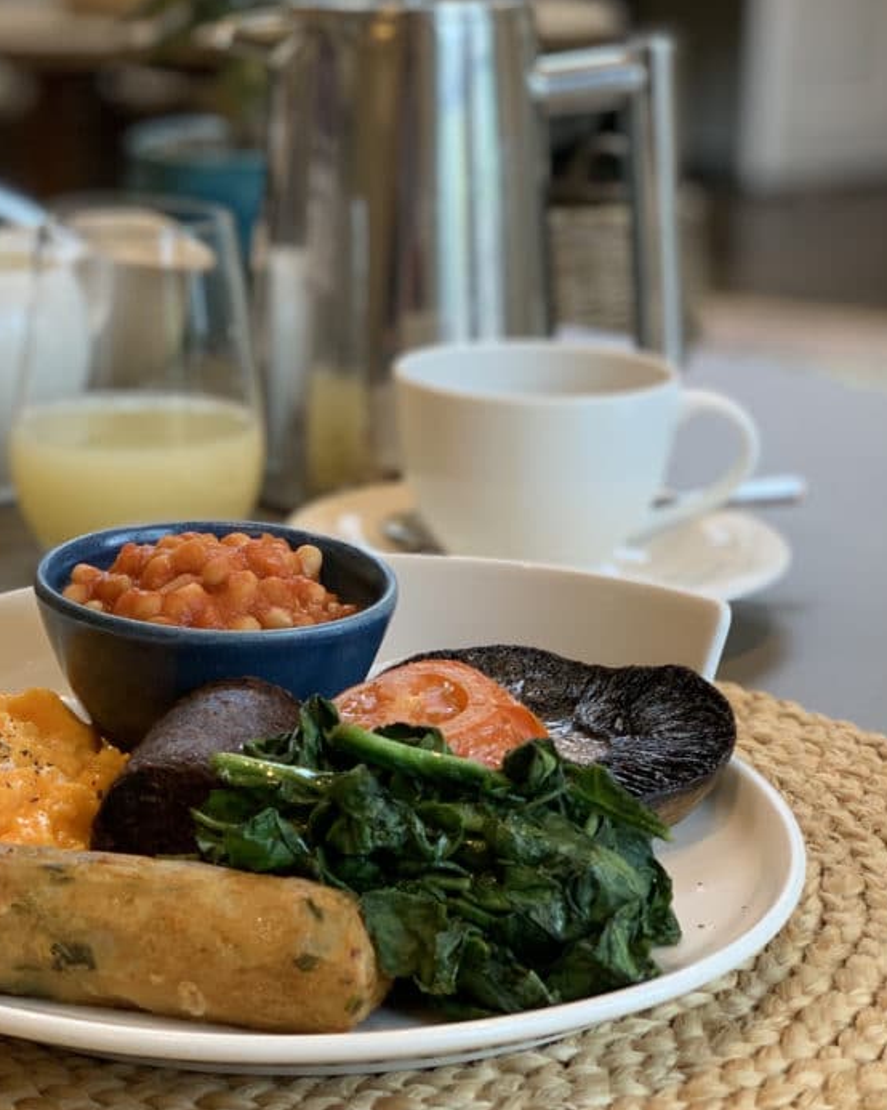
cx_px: 165
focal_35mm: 75
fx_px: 2462
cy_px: 533
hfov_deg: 20.2
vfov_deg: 25.4
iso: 80
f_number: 2.4
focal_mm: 6
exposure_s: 1/50
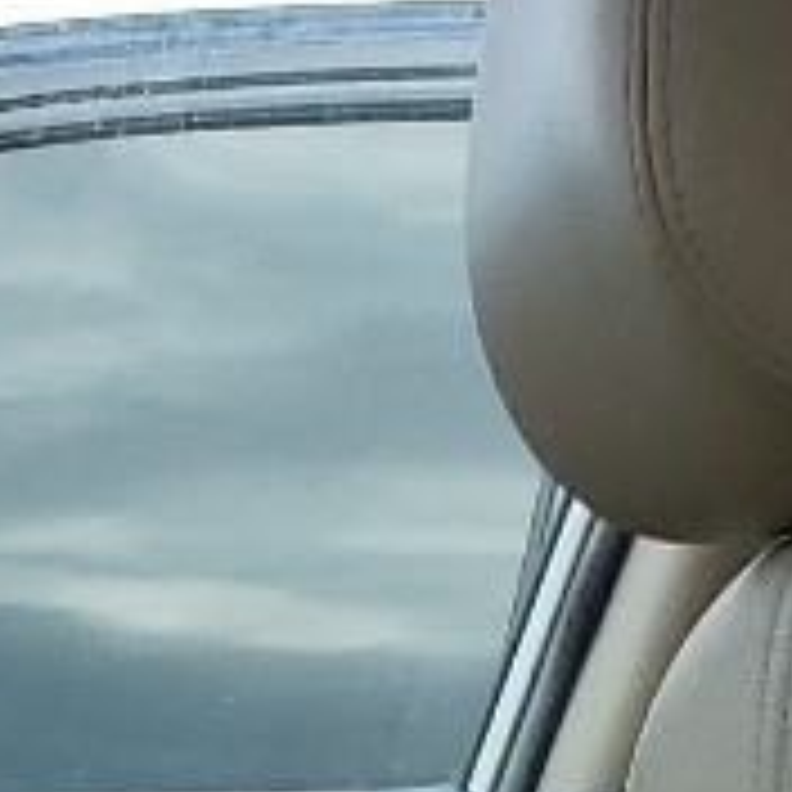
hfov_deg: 7.6
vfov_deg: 7.7
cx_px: -1350
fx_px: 5410
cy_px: 2030
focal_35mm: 209
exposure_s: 1/625
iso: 50
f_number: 1.5
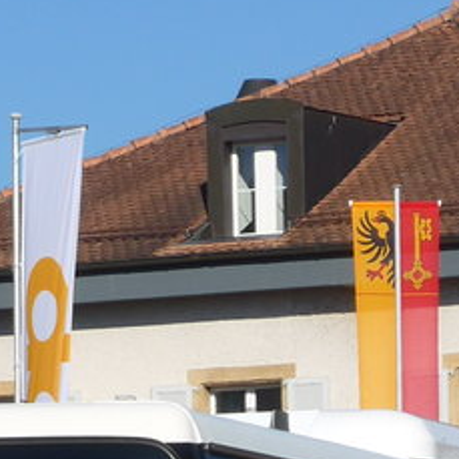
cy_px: 792
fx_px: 5971
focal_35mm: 398
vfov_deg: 4.4
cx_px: -120
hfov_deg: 4.4
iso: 80
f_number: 4.5
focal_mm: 17
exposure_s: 1/800
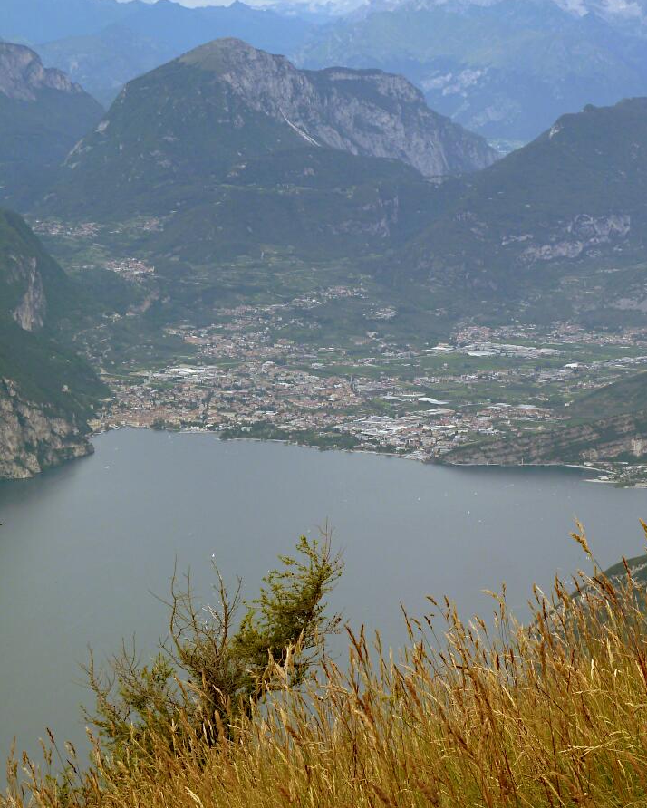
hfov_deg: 14.1
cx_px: 383
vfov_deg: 17.6
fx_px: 2608
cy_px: 404
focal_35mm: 109
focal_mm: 13.7
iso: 80
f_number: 4.2
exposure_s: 1/400
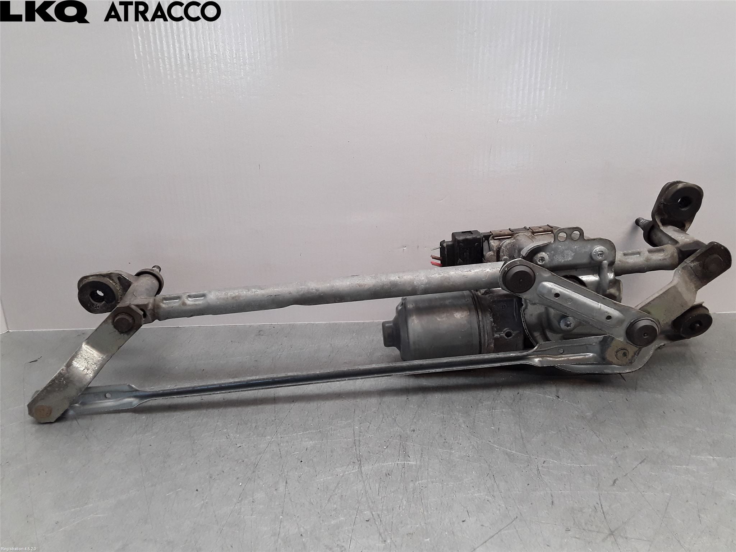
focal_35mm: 28
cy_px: 276
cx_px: 368
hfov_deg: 63.4
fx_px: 595
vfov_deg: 49.7
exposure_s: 1/100
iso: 64
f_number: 1.9
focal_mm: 2.91
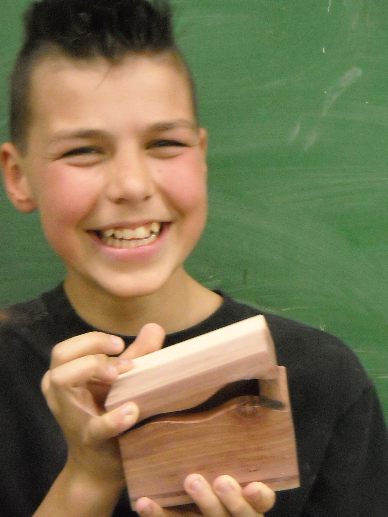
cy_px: 289
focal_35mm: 89
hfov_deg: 16.6
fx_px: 1330
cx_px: 232
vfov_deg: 22.0
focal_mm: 11.02
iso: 800
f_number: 3.7
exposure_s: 1/40
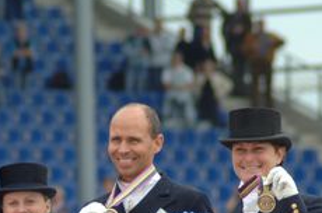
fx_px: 7832
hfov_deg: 2.4
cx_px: 148
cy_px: 236
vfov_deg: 1.6
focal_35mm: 878
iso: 200
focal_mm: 210
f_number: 5.6
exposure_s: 1/250
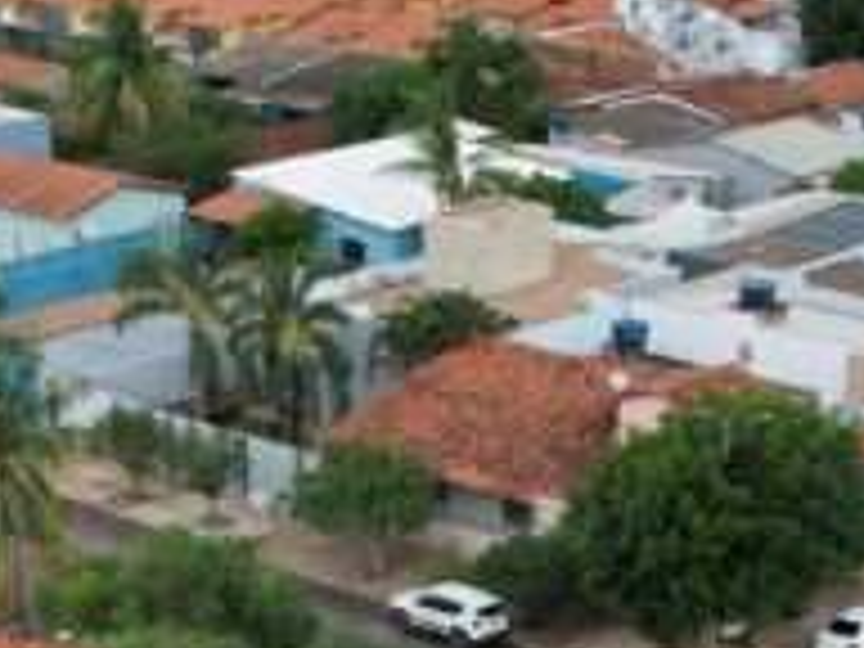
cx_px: 405
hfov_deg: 17.4
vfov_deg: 12.6
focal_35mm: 113
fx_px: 2820
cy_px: 920
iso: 140
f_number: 2.8
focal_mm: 8.38
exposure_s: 1/640
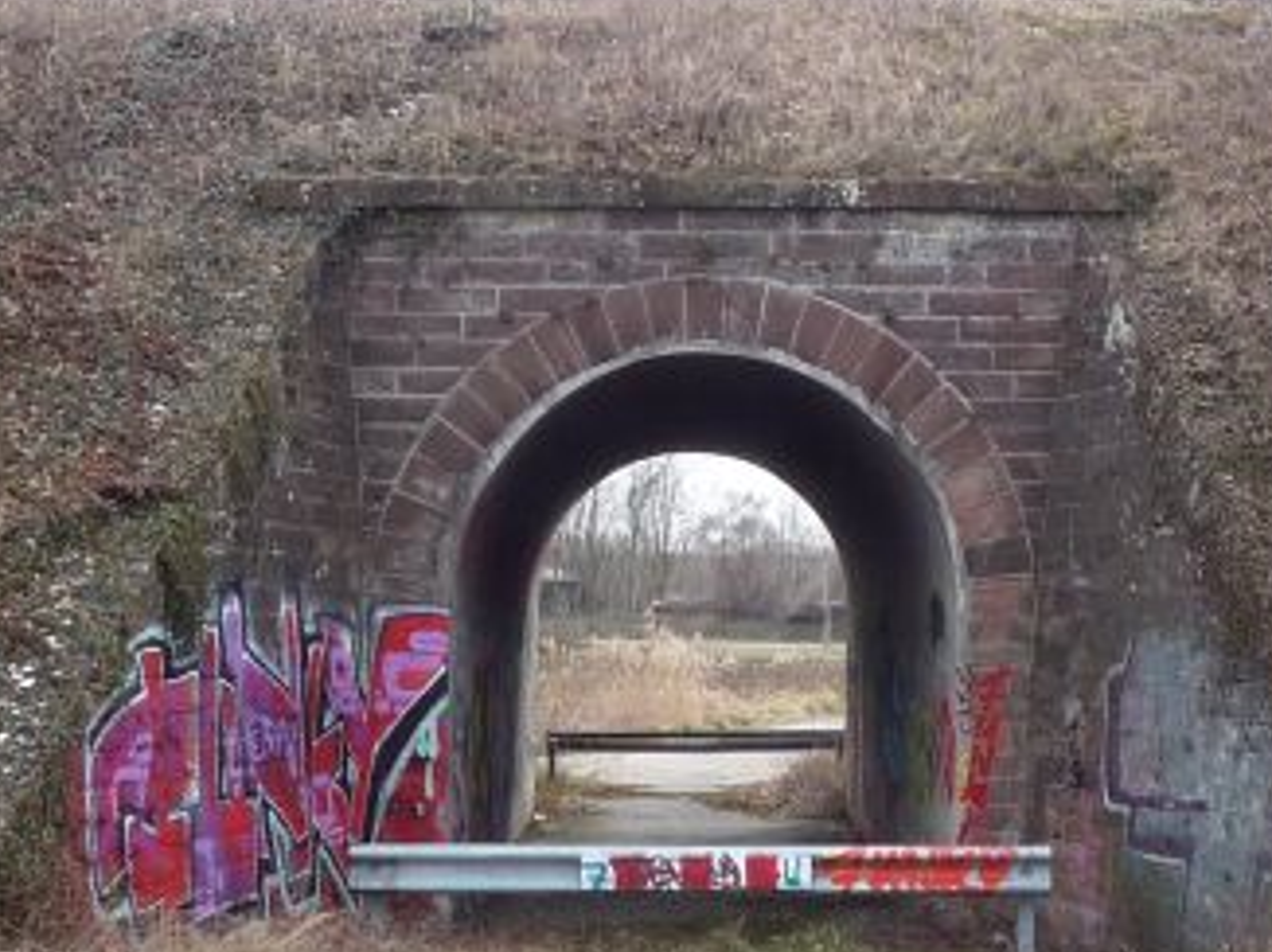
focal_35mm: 84
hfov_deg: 23.3
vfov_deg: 17.5
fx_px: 3084
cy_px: 492
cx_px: 644
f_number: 4
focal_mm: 5.8
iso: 100
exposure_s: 1/160
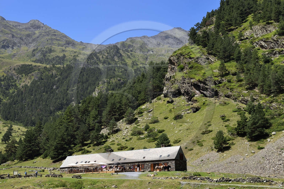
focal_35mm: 48
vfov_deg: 28.0
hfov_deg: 41.1
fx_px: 378
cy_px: 94
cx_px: 142
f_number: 9
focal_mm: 48
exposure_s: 1/320
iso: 200
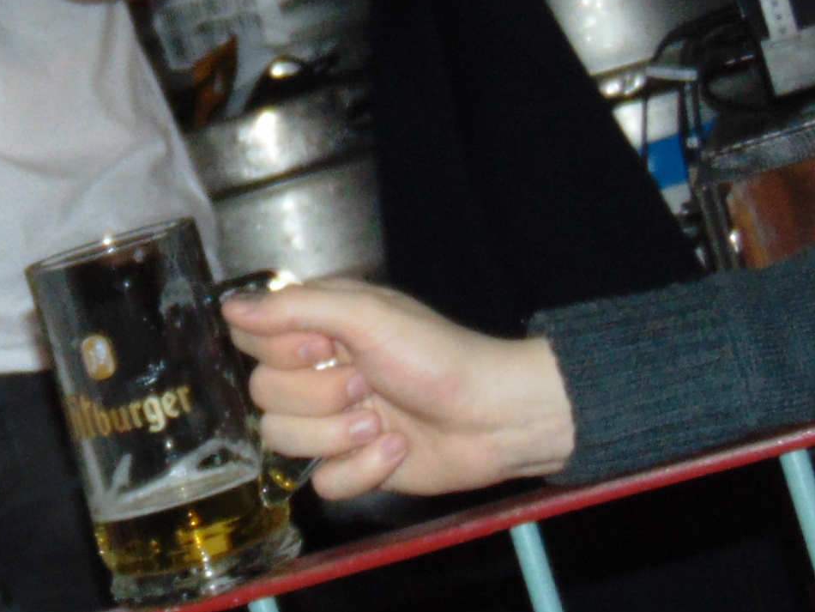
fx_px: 4522
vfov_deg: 7.7
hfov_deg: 10.1
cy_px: -27
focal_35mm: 192
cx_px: -186
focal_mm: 9
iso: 200
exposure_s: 1/60
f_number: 3.5
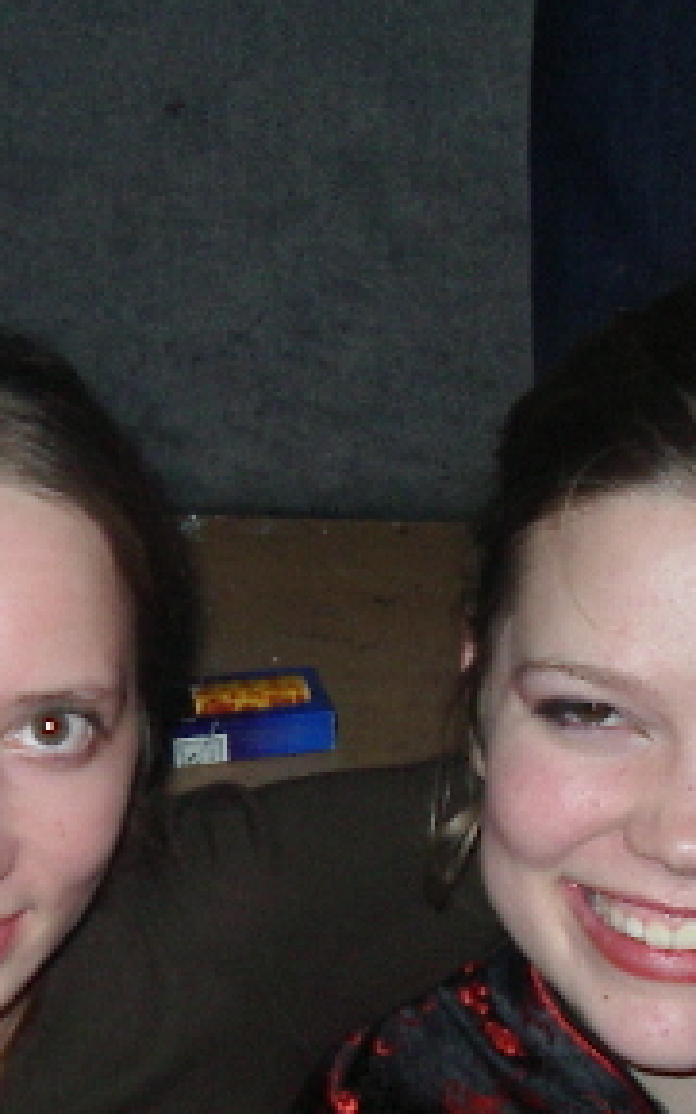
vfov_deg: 23.1
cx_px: 173
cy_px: 845
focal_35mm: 89
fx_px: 2704
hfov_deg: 14.6
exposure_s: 1/60
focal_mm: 5.8
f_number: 2.6
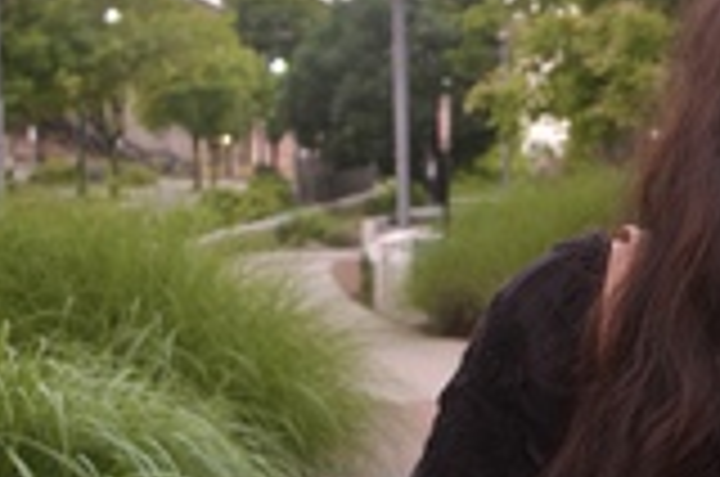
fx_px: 1876
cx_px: 868
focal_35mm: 94
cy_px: 196
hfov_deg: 20.3
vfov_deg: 14.5
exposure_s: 1/60
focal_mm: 20
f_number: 4
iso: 800
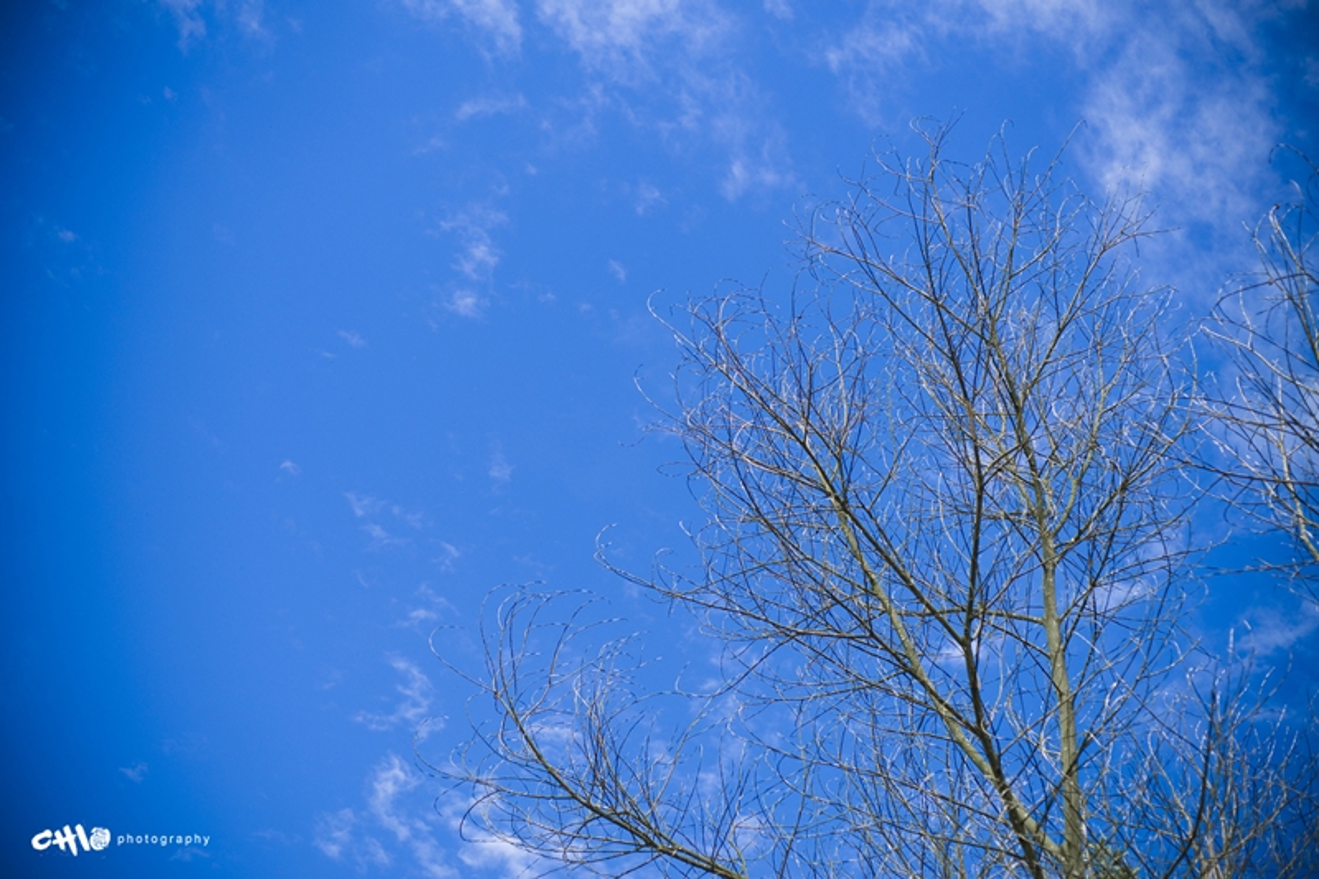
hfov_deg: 39.6
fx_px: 1831
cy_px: 440
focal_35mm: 50
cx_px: 660
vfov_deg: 27.0
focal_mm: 50
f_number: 2.8
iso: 100
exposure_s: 1/2000
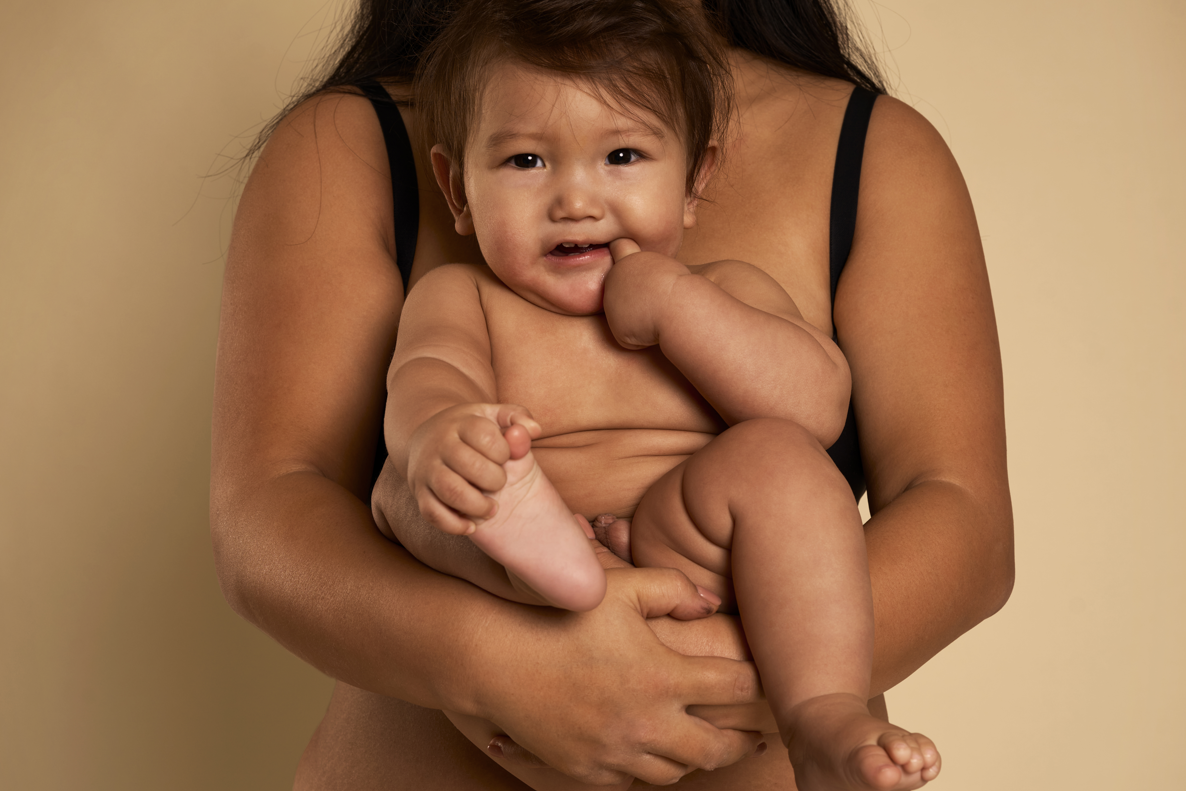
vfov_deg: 20.9
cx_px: 585
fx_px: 2141
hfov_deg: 31.0
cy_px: 413
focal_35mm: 65
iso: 64
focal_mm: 50
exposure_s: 1/125
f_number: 6.3
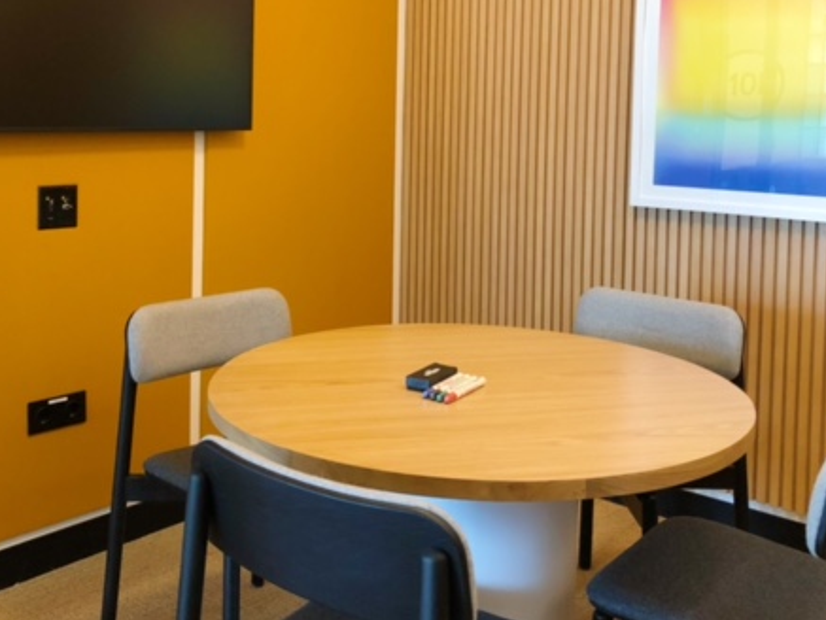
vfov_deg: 34.5
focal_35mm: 41
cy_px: 170
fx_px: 979
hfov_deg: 45.7
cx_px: 370
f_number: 1.8
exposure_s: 1/17
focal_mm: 3.99
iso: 100
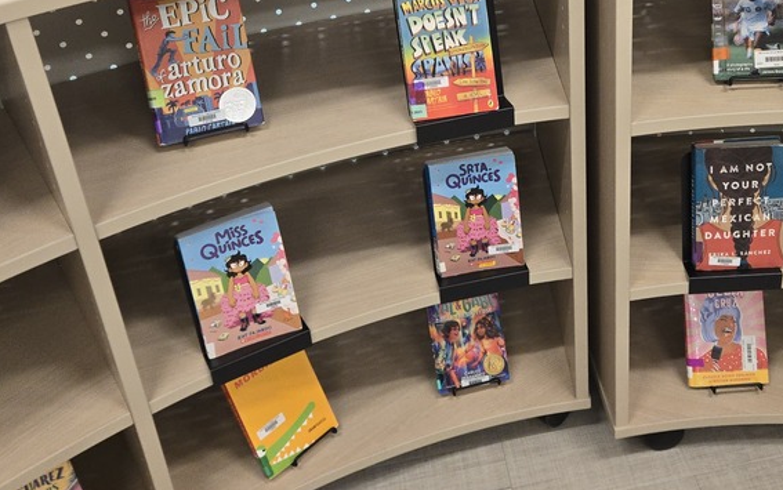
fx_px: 939
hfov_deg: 44.5
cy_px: 37
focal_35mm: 44
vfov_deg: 28.0
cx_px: 528
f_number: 1.8
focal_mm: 5.4
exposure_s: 1/120
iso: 200
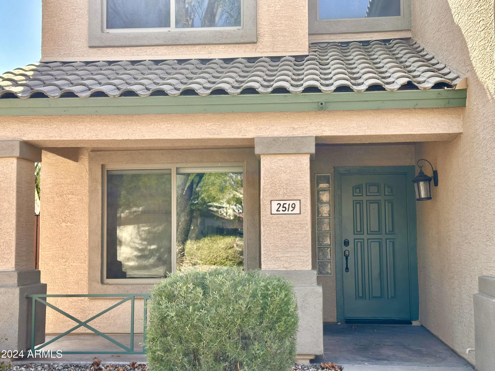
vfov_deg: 30.3
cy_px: 186
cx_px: 248
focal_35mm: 48
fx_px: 686
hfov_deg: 39.7
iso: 64
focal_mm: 6.86
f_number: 1.78
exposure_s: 1/887
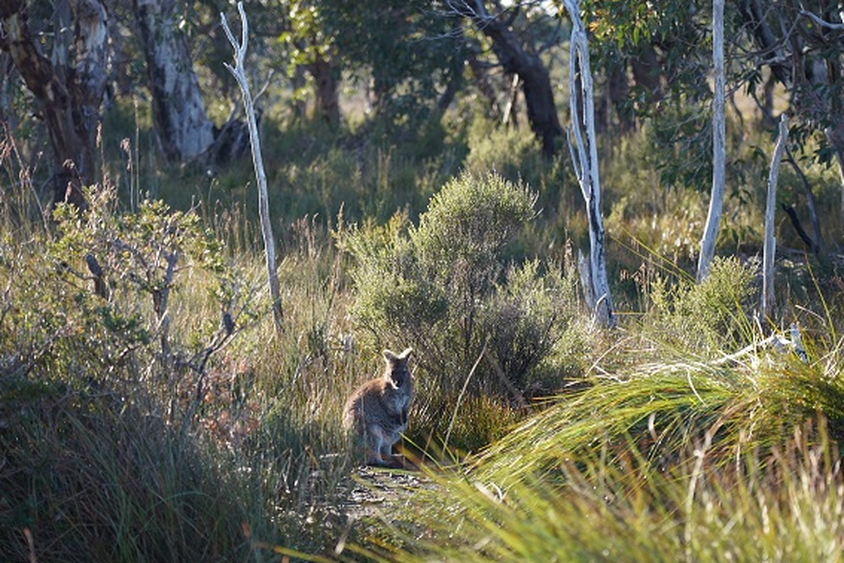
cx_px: 524
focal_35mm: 139
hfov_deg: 14.7
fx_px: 3259
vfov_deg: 9.9
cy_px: 359
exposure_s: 1/160
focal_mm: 105
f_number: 4
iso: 125
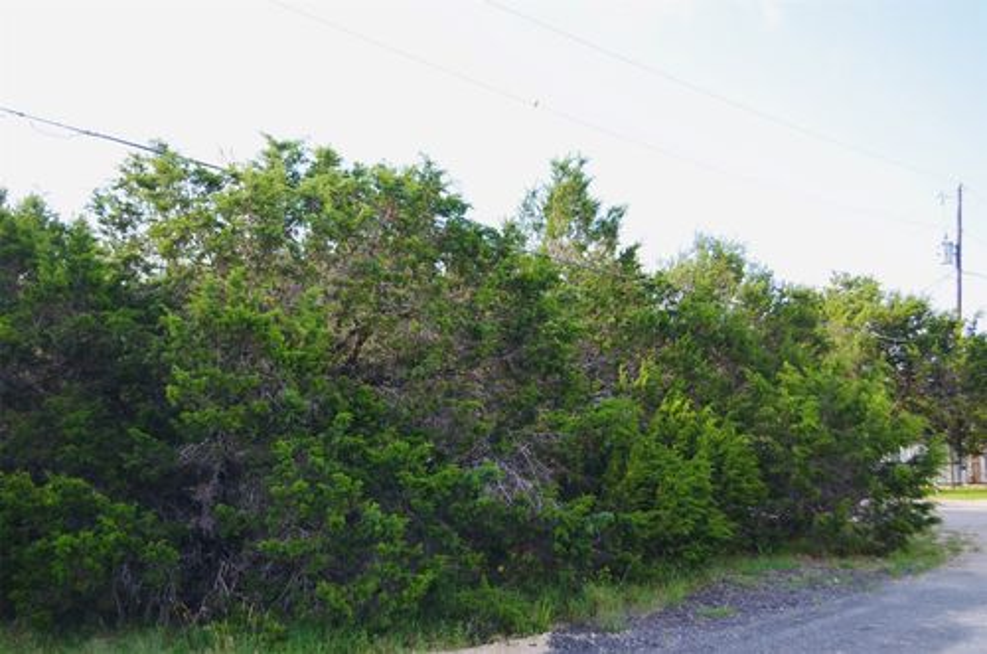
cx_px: 494
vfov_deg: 36.7
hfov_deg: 53.2
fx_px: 985
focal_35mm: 36
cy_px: 327
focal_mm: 24
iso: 200
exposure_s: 1/400
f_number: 4
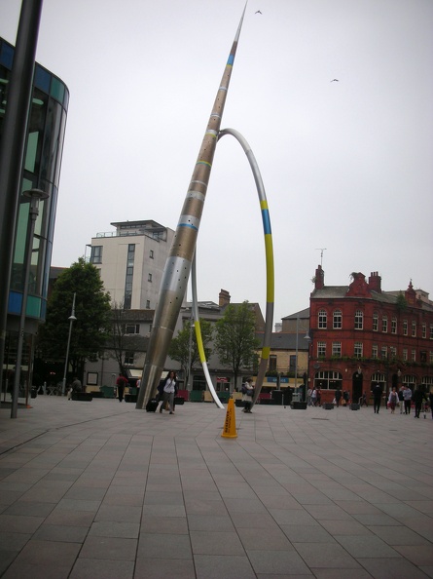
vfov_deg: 52.6
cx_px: 216
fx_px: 584
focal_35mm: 35
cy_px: 290
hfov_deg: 40.7
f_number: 2.8
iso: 50
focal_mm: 5.8
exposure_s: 1/402
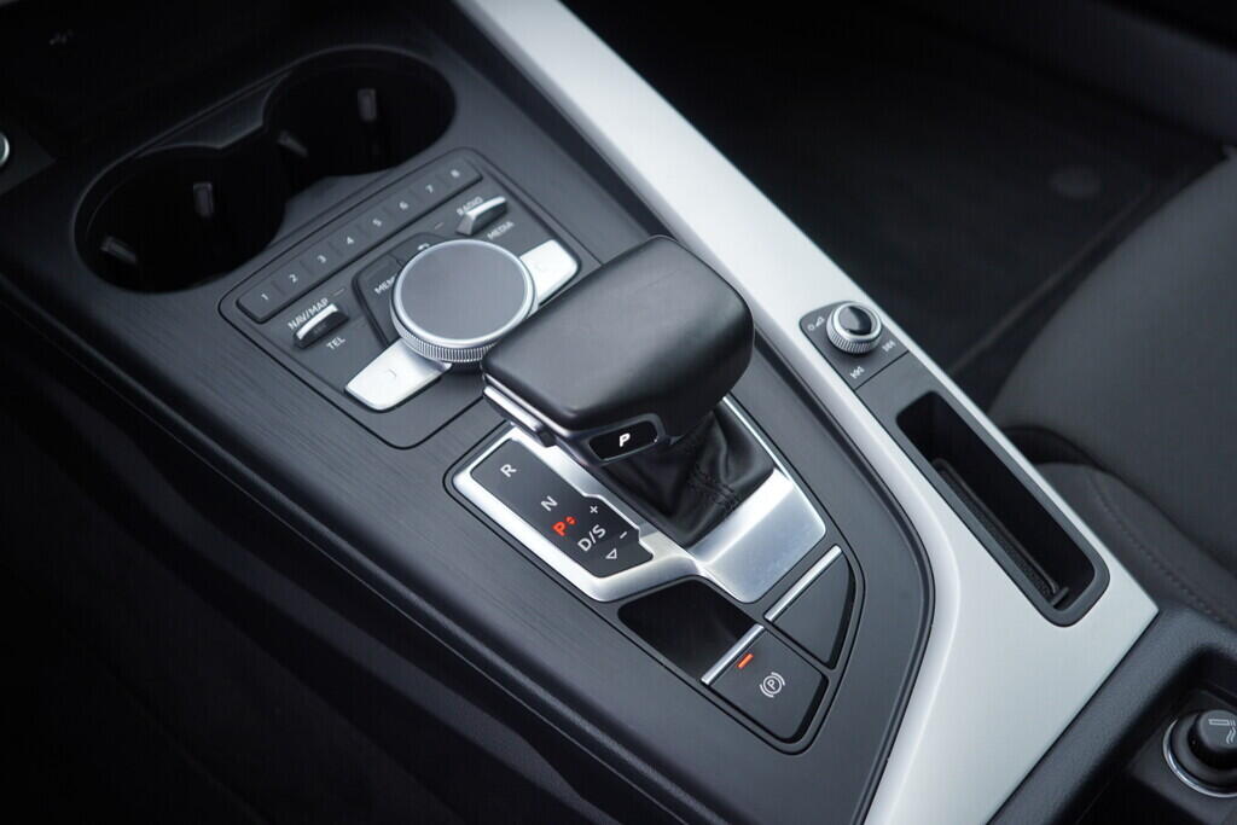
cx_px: 618
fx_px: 1237
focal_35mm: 36
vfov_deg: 36.9
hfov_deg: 53.1
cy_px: 412
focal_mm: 24
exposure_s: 1/50
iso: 125
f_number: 3.2
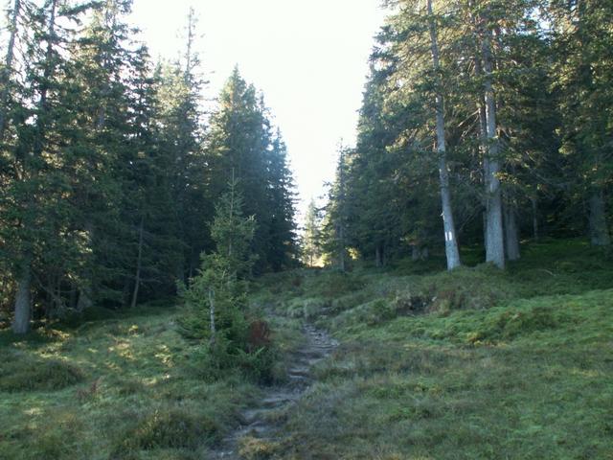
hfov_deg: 52.6
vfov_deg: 40.7
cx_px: 306
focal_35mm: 35
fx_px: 620
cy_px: 230
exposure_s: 1/40
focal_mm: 5.86
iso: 50
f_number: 2.8
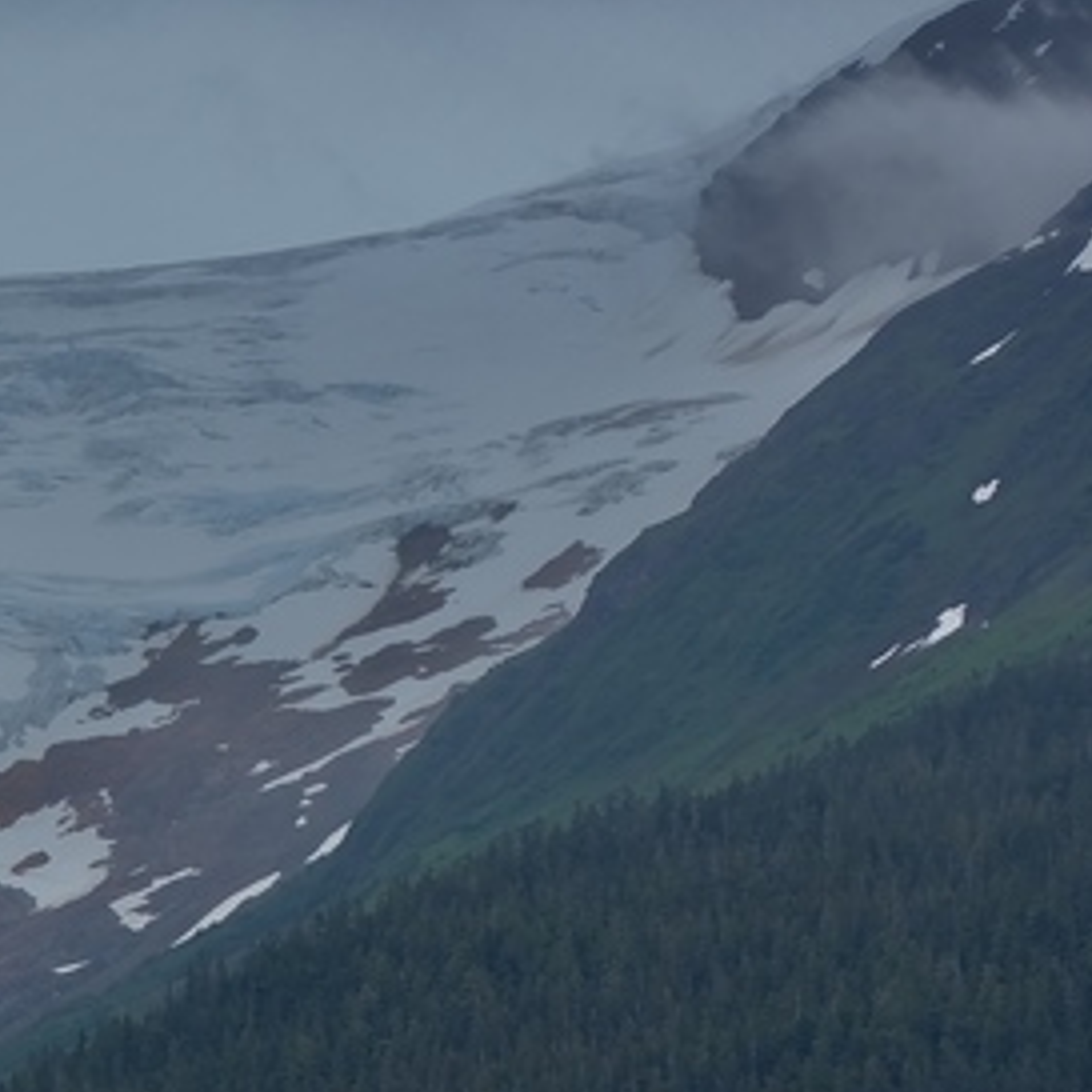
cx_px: -708
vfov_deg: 4.5
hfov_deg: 4.4
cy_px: 844
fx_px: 13955
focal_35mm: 391
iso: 100
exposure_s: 1/400
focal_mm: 98
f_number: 10
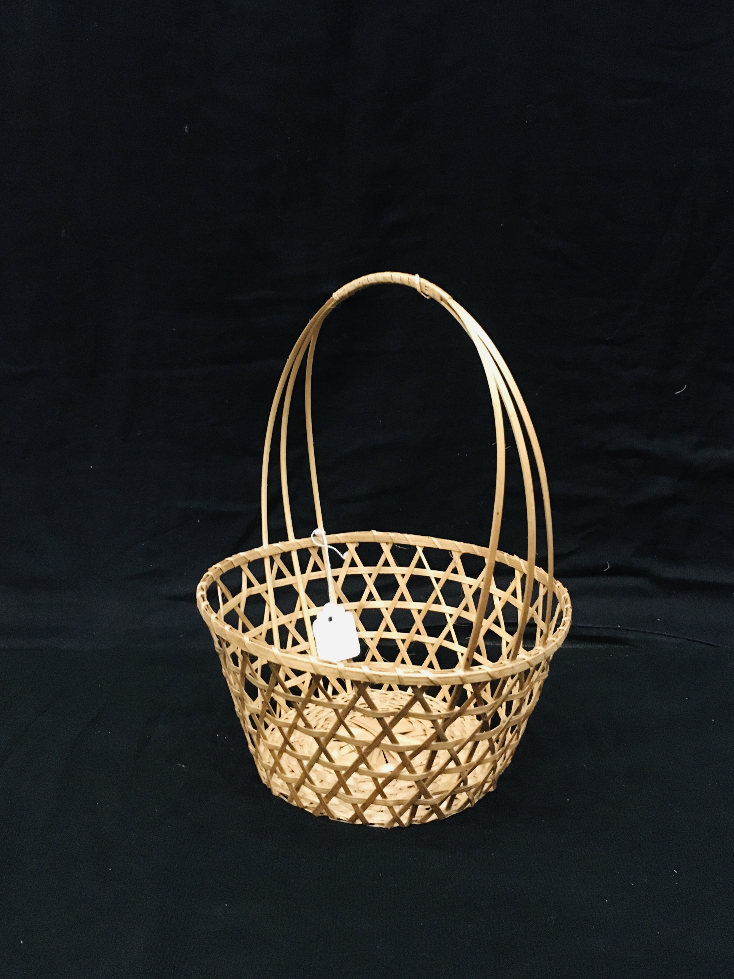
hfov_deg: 44.2
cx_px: 367
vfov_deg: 56.8
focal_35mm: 32
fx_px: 905
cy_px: 459
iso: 640
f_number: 2.2
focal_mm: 4.15
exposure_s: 1/17
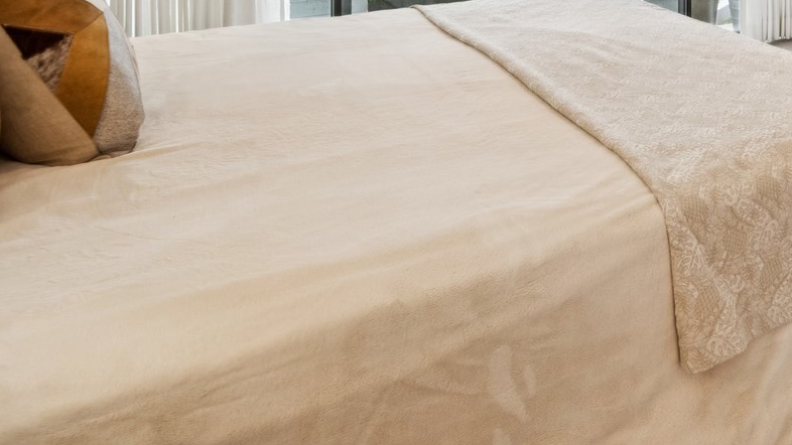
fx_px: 798
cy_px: -150
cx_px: 847
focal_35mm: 38
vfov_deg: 26.1
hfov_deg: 42.7
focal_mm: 14
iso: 640
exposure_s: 1/10
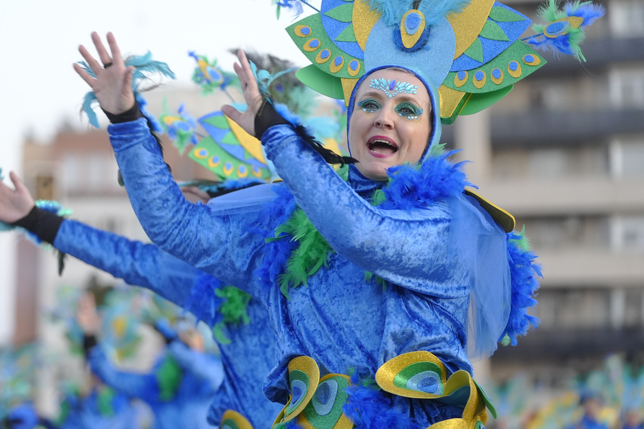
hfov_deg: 14.8
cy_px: 212
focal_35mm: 138
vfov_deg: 9.9
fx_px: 2468
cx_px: 201
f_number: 2.8
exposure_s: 1/320
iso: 3200
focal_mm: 99
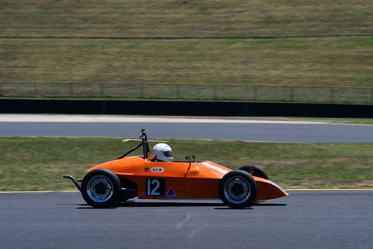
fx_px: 1866
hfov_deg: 11.4
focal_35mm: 180
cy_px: 124
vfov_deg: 7.6
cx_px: 186
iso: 160
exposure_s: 1/320
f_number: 11
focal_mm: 120
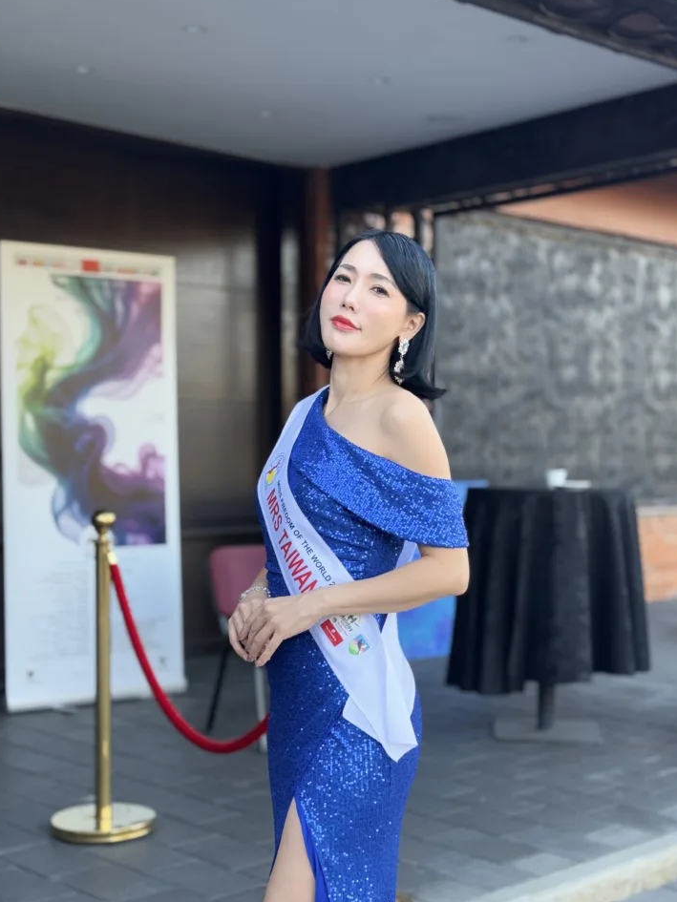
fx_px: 1356
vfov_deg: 36.8
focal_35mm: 52
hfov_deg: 28.0
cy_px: 460
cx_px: 353
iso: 64
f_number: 1.78
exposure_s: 1/174
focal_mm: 6.76
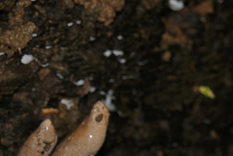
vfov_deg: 3.4
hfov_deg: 5.1
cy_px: 96
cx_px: -31
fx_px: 2584
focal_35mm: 399
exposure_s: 1/125
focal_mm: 105
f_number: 10
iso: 200
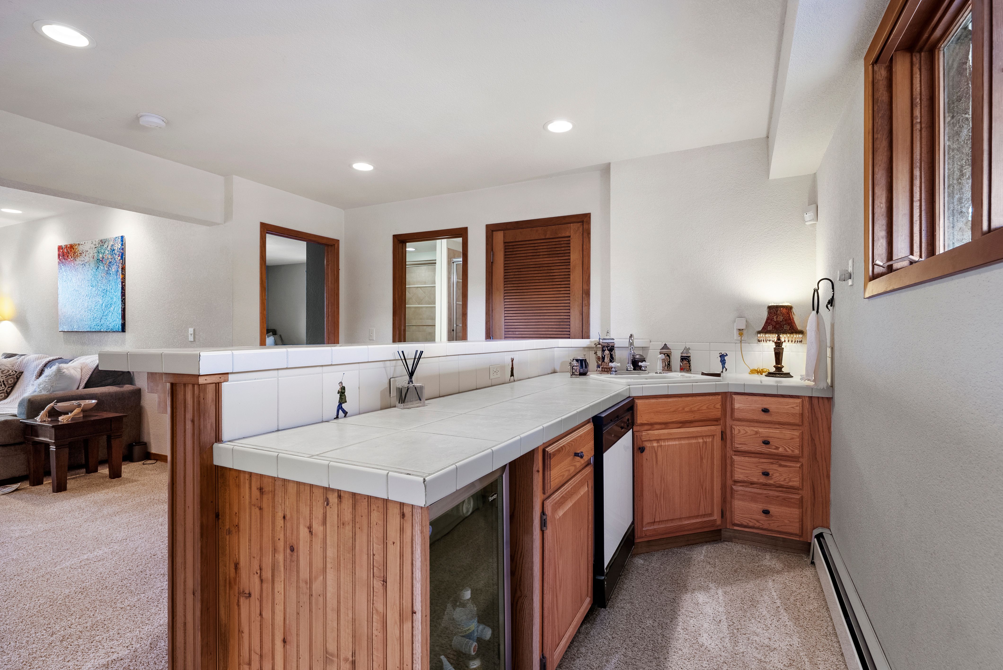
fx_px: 474
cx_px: 502
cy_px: 335
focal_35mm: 17
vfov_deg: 70.5
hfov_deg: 93.2
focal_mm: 17
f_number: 8
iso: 160
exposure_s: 1.3
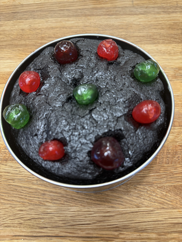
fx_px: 168
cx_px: 91
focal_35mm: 24
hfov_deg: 56.8
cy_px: 121
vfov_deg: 71.6
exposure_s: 1/60
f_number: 1.78
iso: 200
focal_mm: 6.76
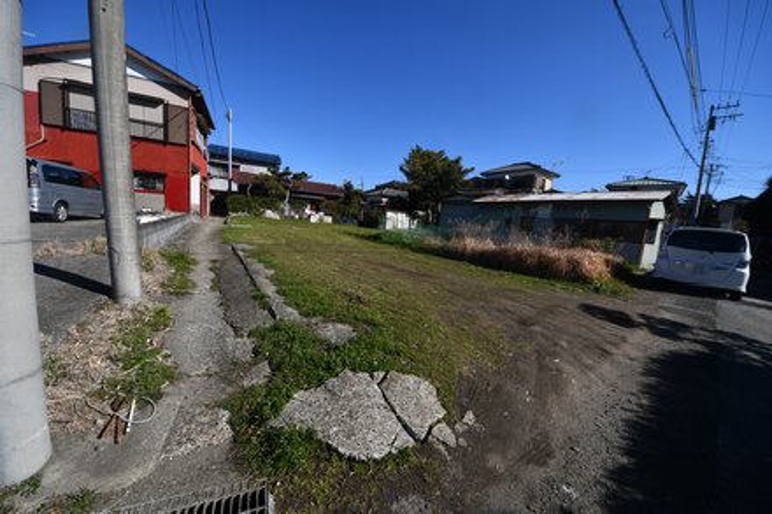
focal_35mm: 12
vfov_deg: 90.0
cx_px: 386
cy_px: 257
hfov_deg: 112.6
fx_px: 257
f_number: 9
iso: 100
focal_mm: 8
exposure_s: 1/320
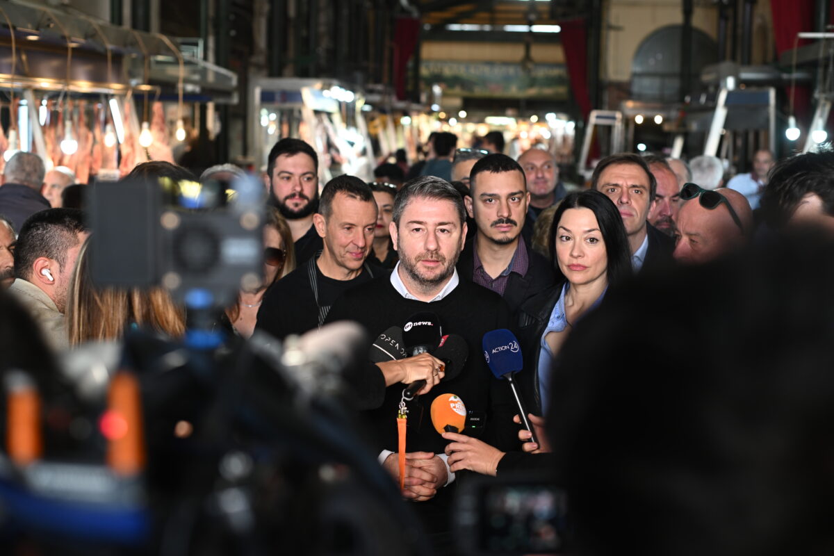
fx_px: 1158
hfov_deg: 39.6
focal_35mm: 50
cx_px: 417
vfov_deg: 27.0
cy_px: 278
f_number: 3.5
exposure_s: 1/160
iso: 500
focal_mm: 50
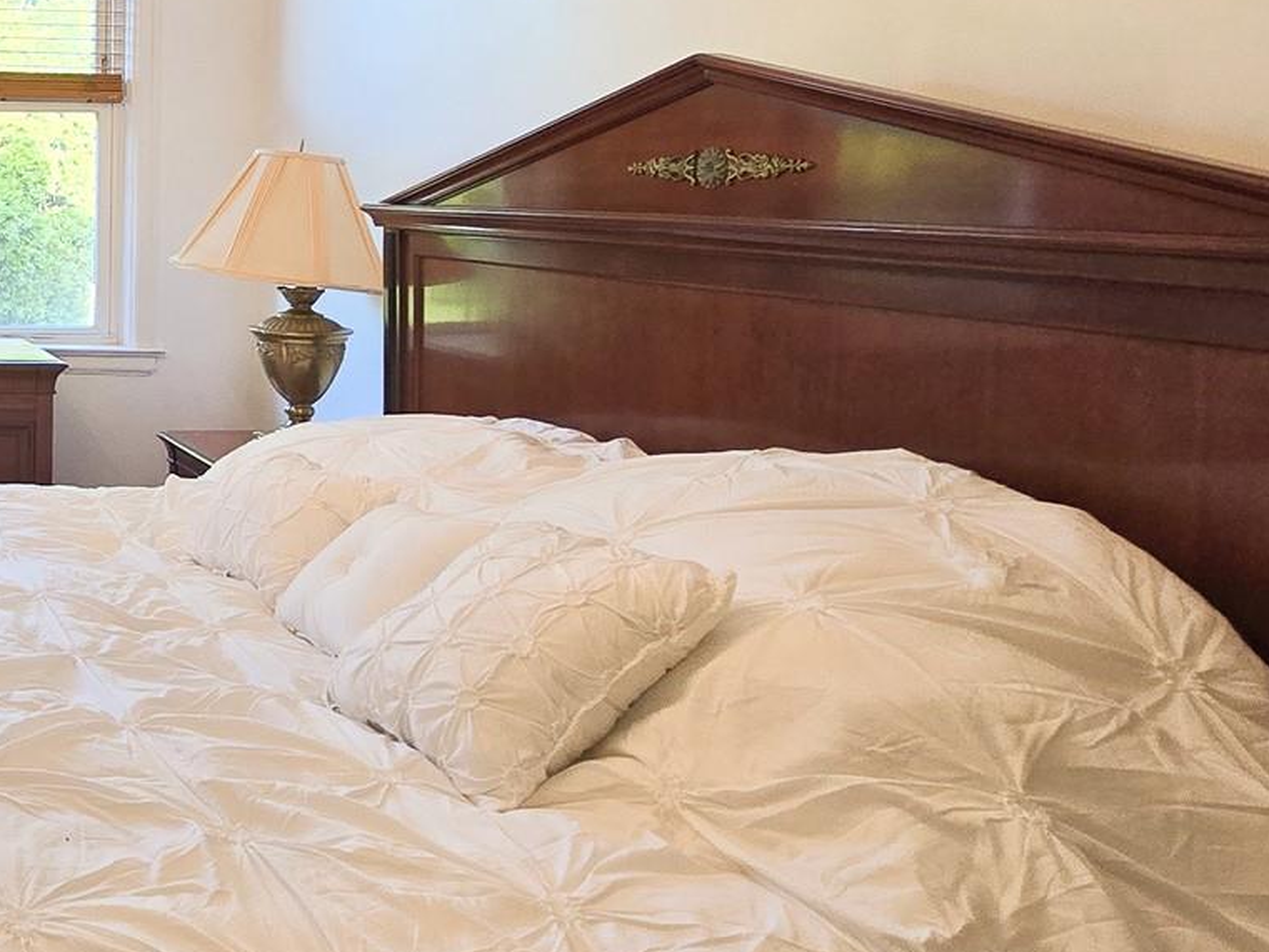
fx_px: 1283
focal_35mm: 35
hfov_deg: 38.2
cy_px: 190
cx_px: -273
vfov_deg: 39.1
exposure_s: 1/60
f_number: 2.2
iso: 100
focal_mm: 2.2
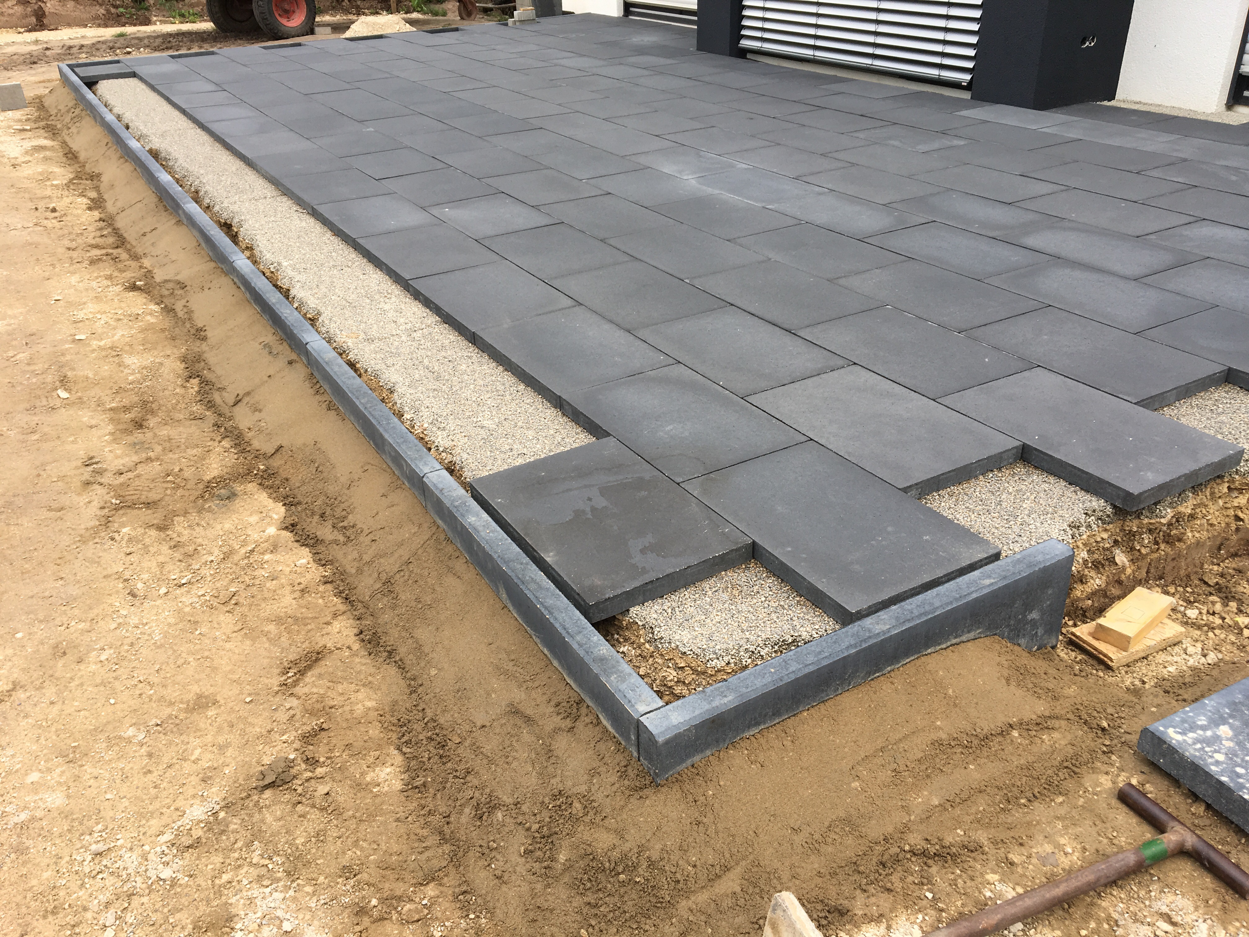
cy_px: 468
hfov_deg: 61.7
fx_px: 1046
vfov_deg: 48.2
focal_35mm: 29
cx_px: 624
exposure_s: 1/246
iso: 25
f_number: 2.2
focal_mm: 4.15
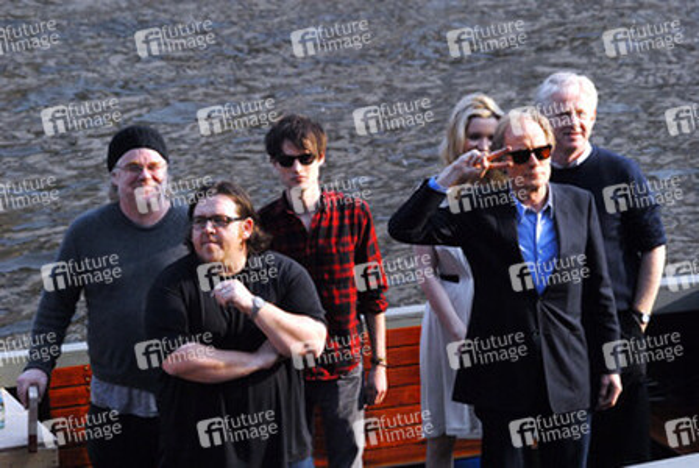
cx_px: 350
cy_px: 234
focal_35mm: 150
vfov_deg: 9.2
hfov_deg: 13.7
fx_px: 2916
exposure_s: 1/1600
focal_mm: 100
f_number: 5.6
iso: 320
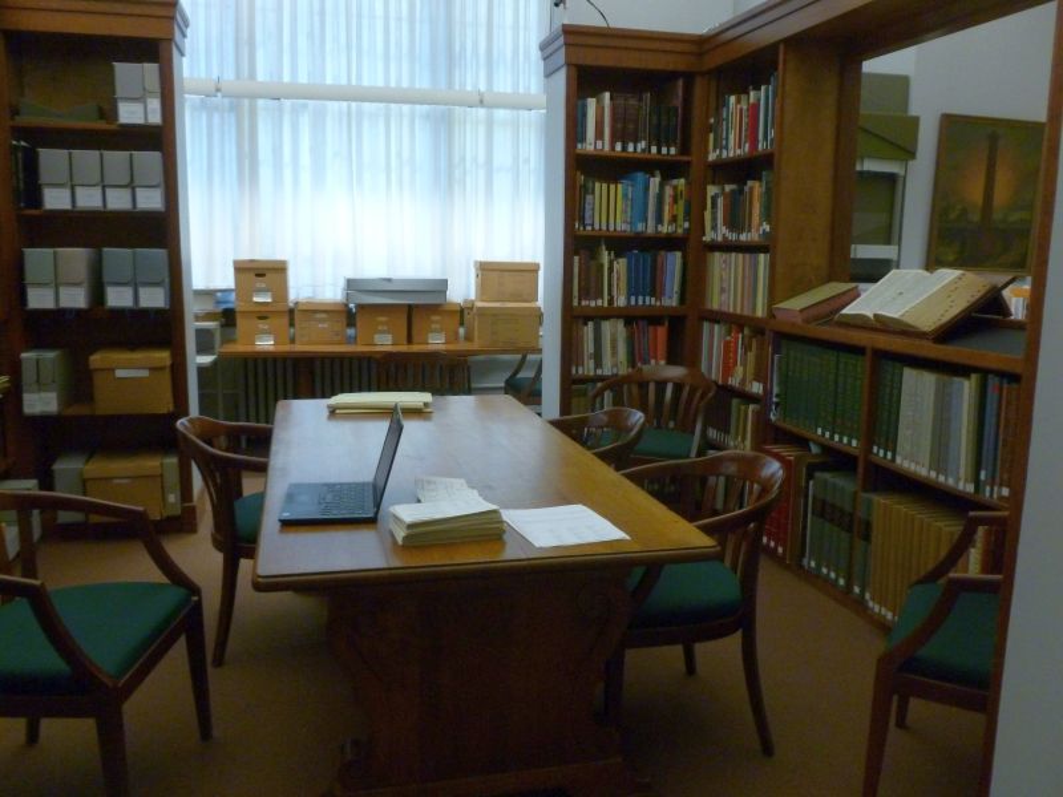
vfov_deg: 49.7
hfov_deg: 63.4
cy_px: 398
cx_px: 532
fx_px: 860
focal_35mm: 28
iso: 400
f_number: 3.3
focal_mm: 5
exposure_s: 1/20
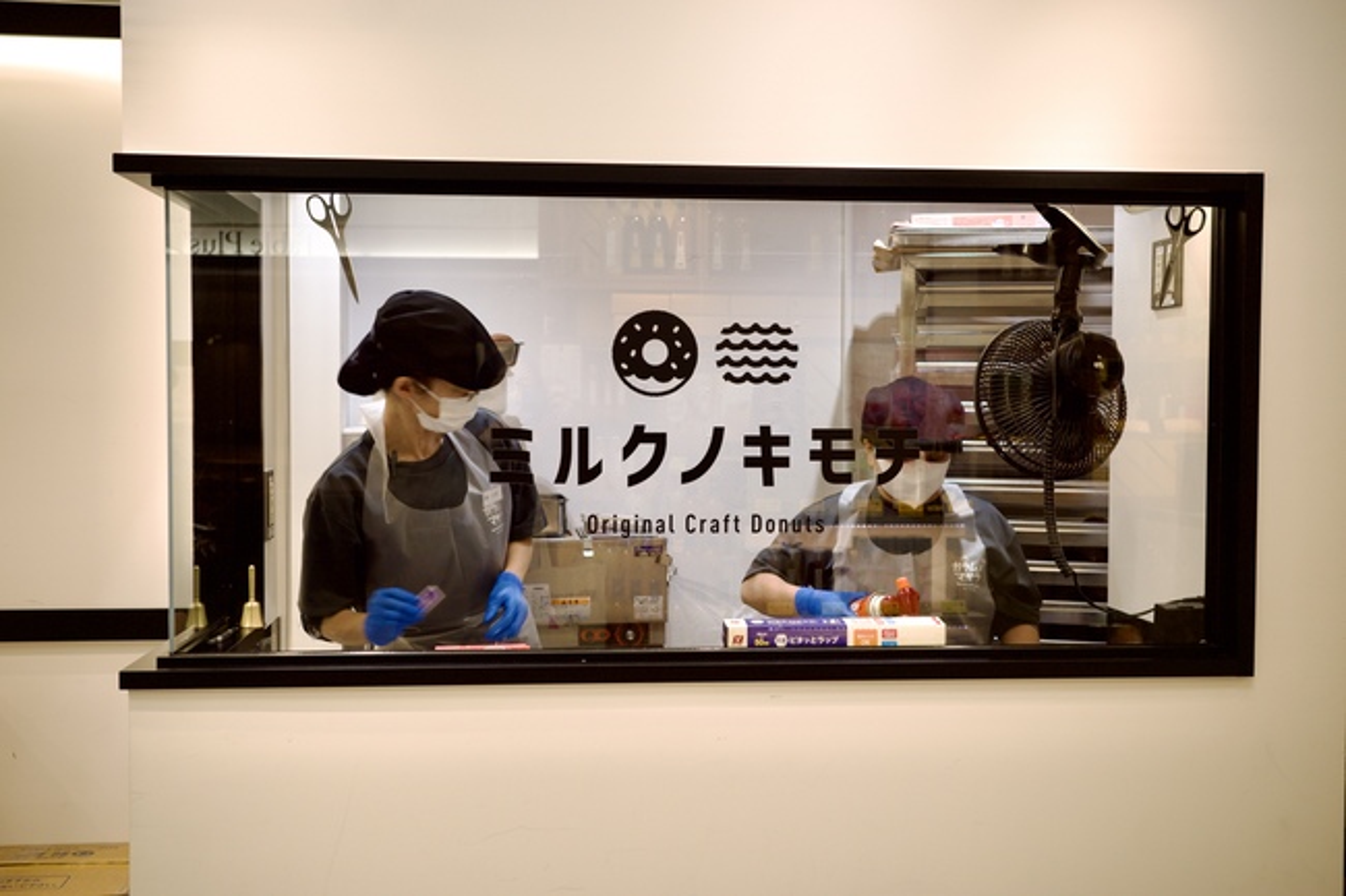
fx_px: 1495
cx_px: 673
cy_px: 448
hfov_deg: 48.5
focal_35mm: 40
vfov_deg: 33.4
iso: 200
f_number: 3.2
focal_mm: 26
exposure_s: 1/50
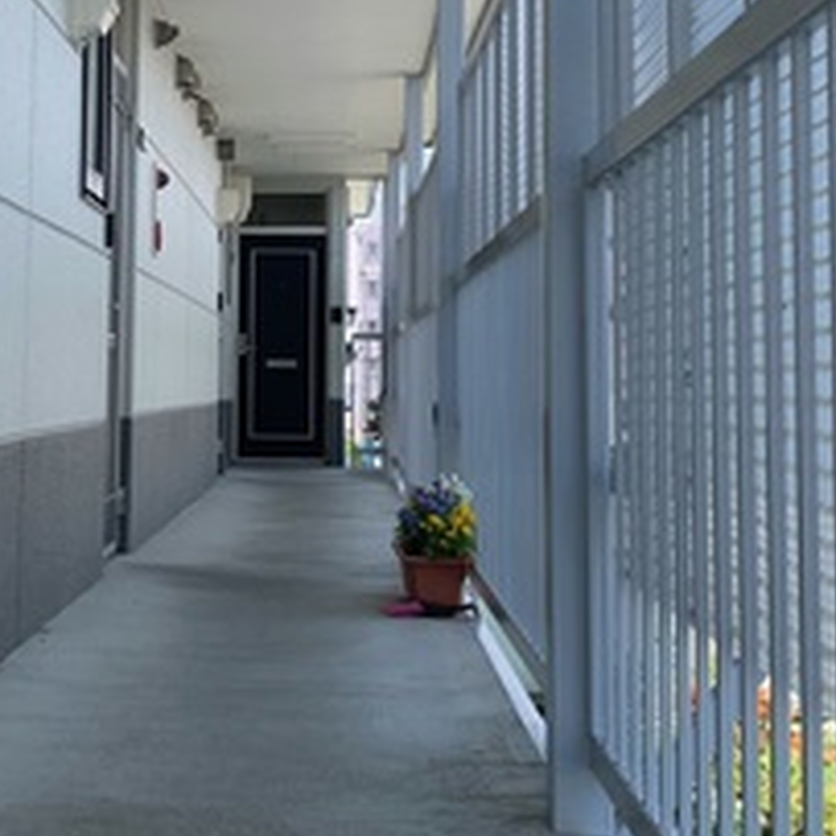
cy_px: 194
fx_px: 1858
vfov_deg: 25.0
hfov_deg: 25.1
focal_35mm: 68
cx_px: 235
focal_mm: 4.25
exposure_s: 1/743
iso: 25
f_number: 1.8
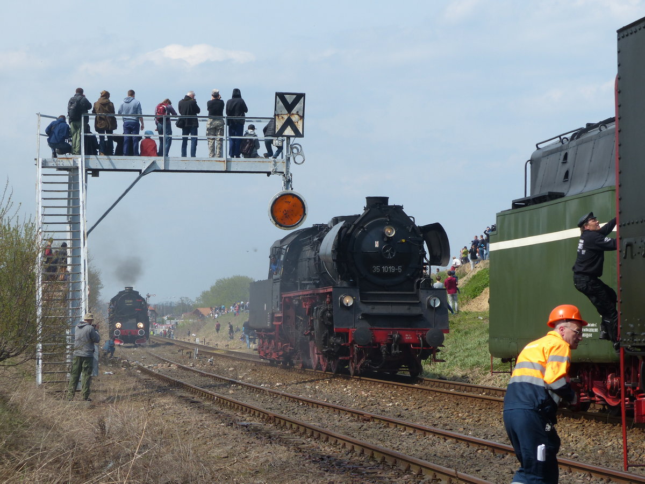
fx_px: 2031
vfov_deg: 13.6
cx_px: 322
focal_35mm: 109
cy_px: 242
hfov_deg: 18.0
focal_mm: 19.6
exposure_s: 1/1000
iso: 100
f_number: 4
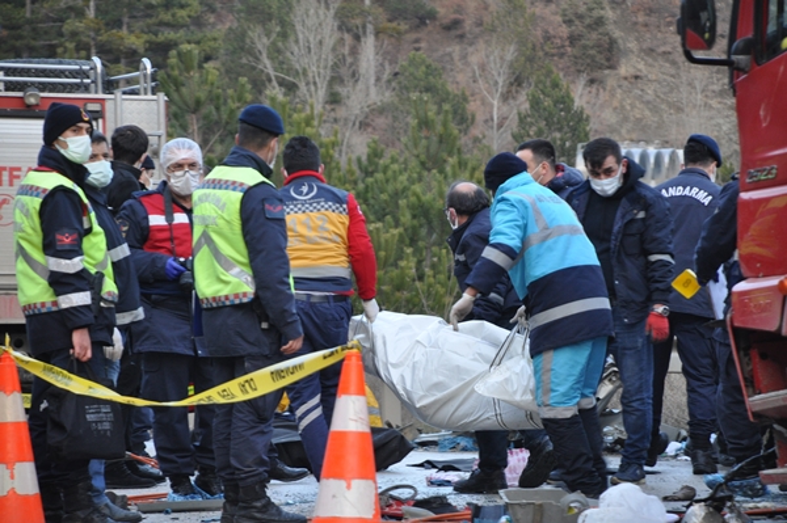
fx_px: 4423
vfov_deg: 6.8
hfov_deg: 10.2
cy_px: 262
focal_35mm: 202
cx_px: 394
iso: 800
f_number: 5.6
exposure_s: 1/80
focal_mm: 135
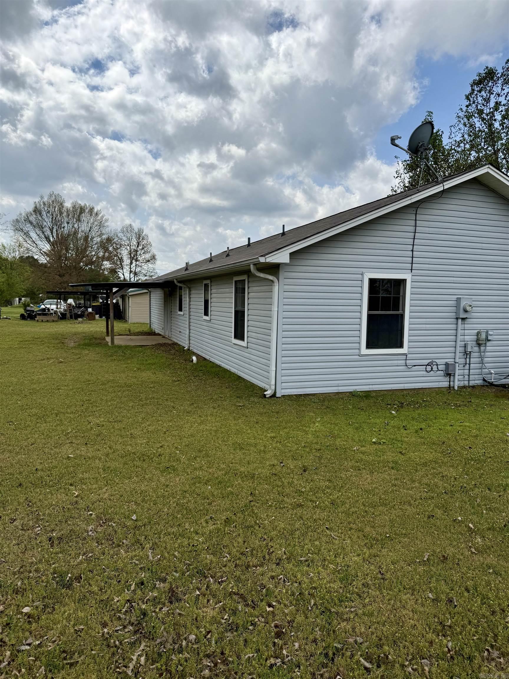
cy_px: 340
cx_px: 254
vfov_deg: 71.6
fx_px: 471
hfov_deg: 56.8
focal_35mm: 24
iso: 80
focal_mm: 6.76
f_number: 1.78
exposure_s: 1/6711
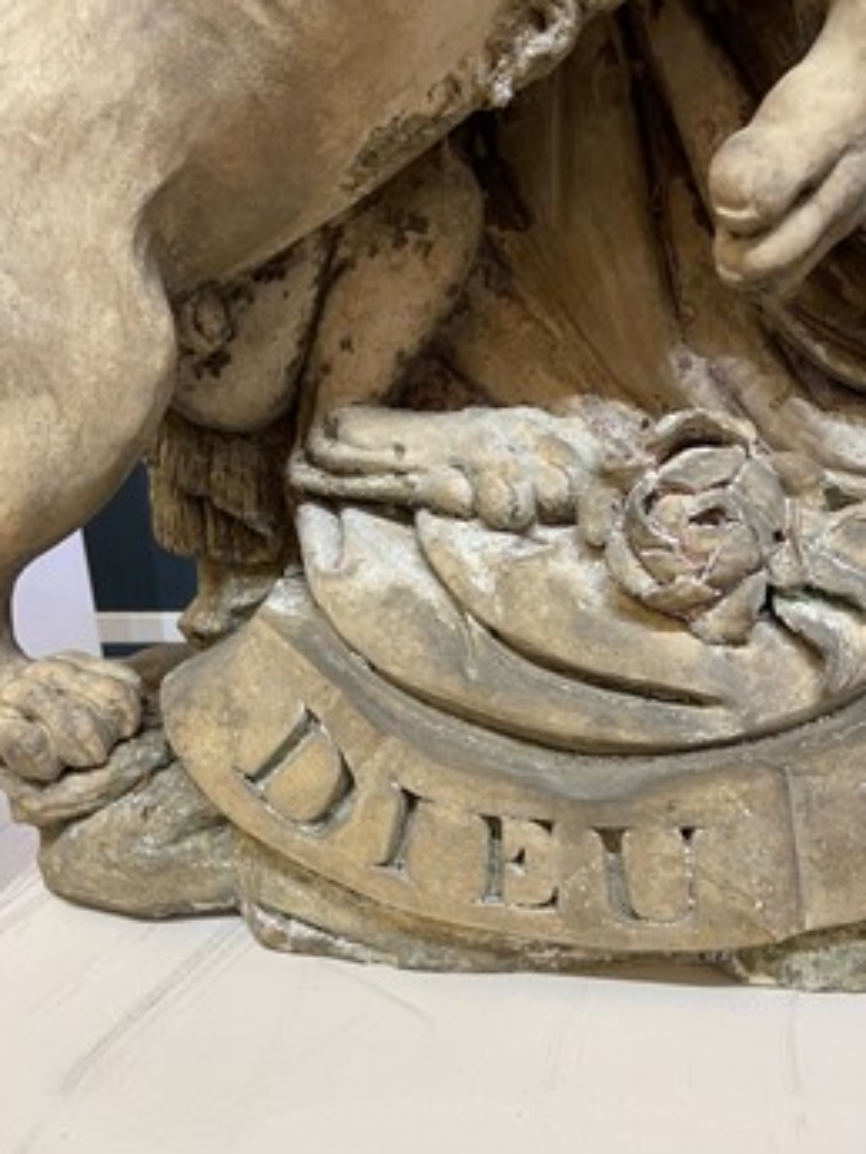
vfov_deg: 61.4
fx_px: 967
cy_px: 662
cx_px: 478
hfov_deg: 48.2
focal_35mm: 29
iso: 80
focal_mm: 5.1
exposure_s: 1/50
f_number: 1.6
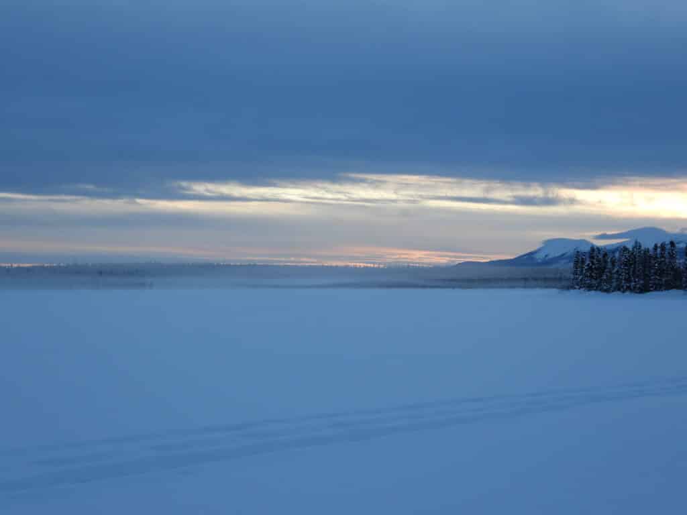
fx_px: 1092
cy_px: 258
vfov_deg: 26.6
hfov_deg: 34.9
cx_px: 344
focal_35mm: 55
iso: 100
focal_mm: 9.8
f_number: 3.5
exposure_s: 1/100
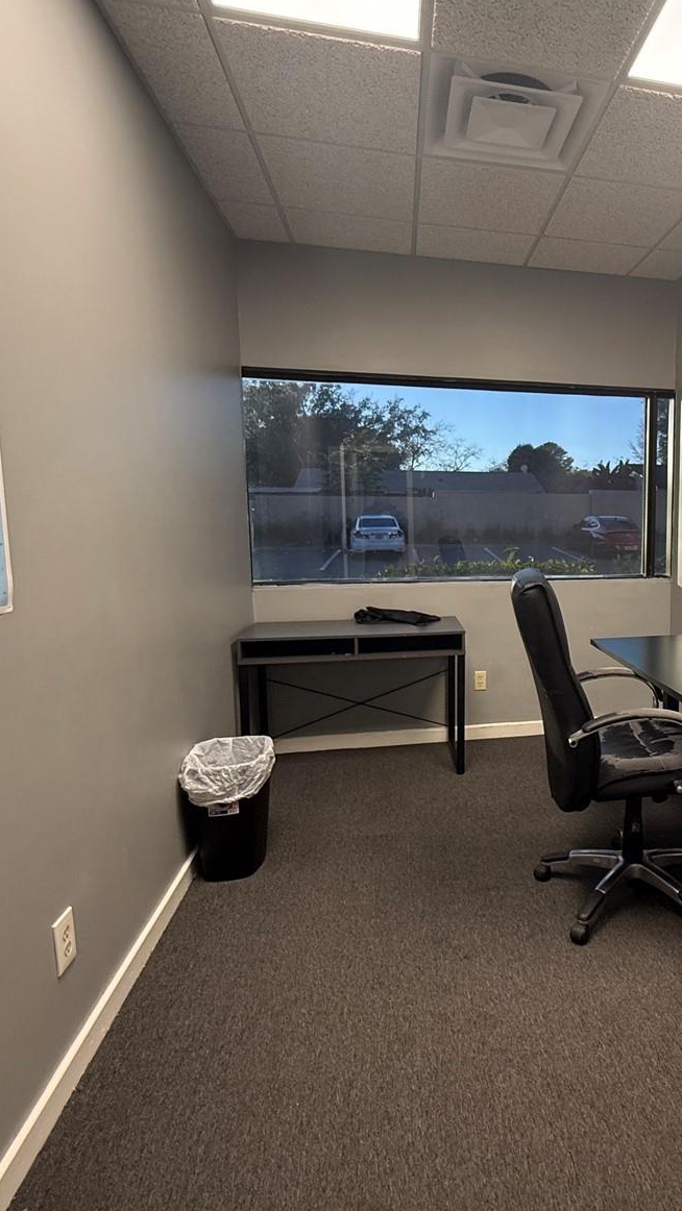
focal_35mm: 21
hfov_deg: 49.8
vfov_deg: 83.8
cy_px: 596
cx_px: 564
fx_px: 675
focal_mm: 2.22
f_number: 2.2
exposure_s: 1/60
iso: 200
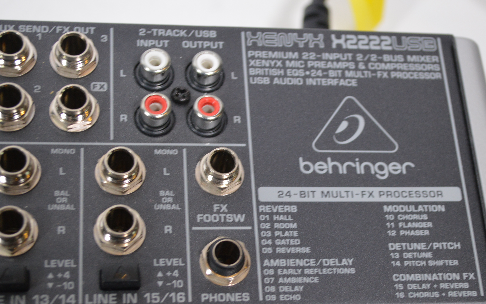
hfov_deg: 27.8
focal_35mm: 74
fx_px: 980
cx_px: 285
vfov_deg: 17.6
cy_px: 199
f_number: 5
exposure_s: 1/60
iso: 560
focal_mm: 34
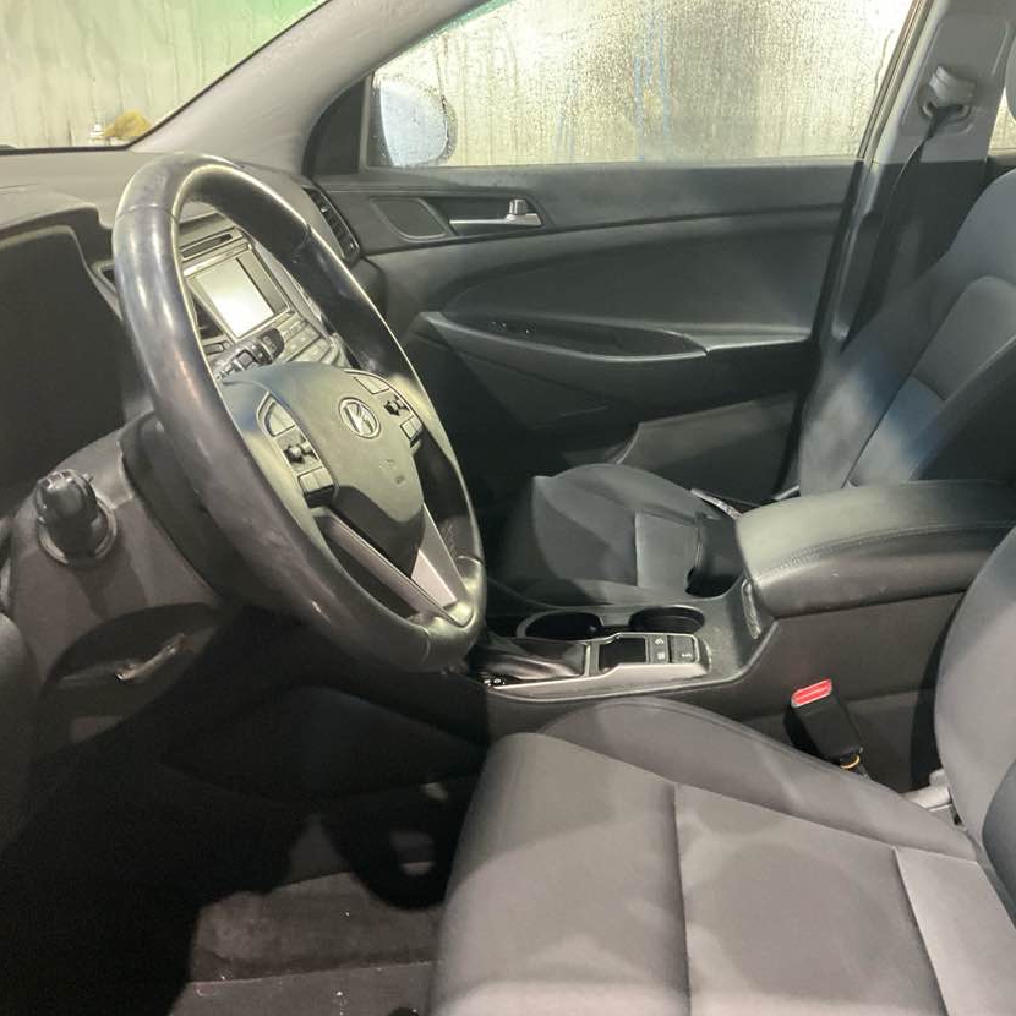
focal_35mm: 35
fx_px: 1162
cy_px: 499
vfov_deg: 47.2
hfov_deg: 46.4
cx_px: 691
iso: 400
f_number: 1.8
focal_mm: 3
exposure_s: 1/30
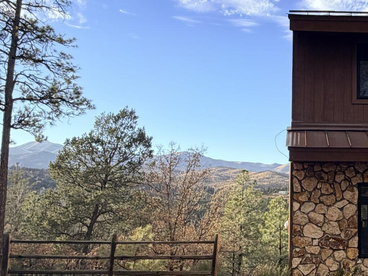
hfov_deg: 42.6
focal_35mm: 41
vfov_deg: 35.1
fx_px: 436
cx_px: 318
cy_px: 161
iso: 40
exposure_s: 1/518
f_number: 2.2
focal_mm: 2.22
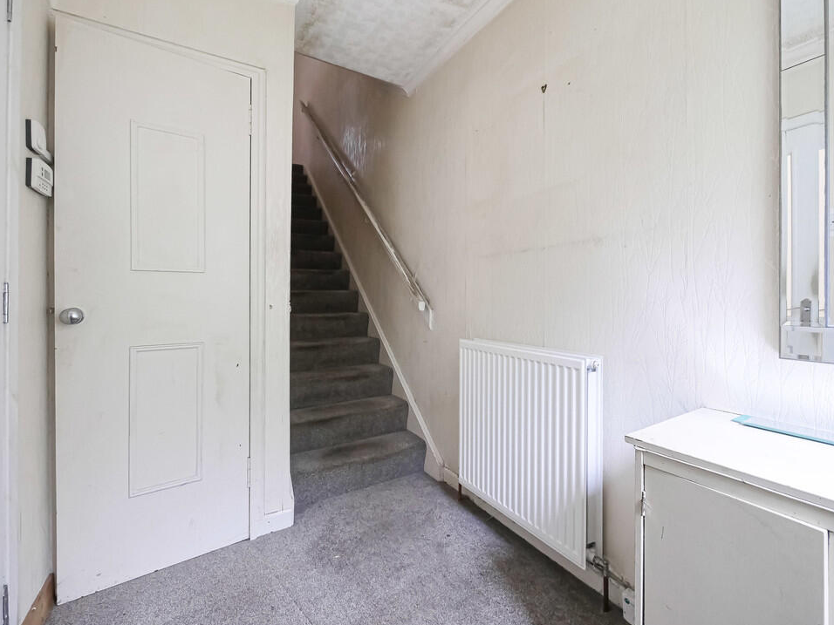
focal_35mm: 15
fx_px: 361
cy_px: 303
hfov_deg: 98.1
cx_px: 430
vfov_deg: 81.7
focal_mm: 7
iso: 2000
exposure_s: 1/60
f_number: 4
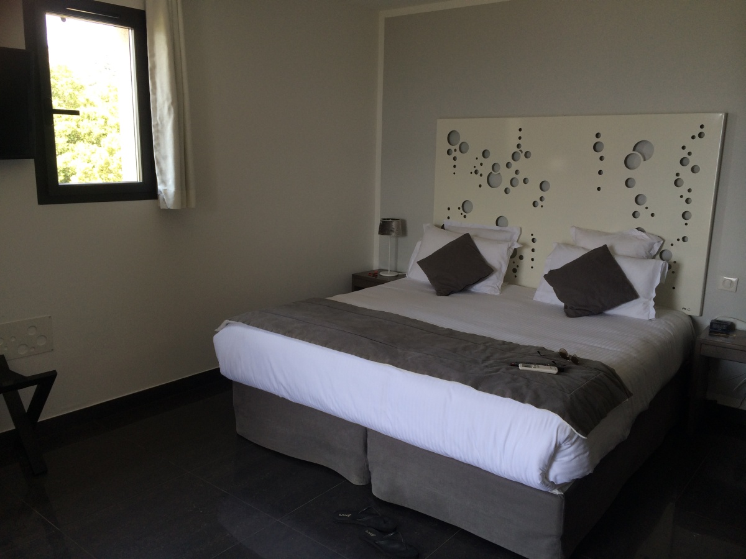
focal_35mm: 30
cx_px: 373
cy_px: 280
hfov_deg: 60.0
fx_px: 647
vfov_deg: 46.8
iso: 40
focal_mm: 4.12
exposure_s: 1/60
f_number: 2.2
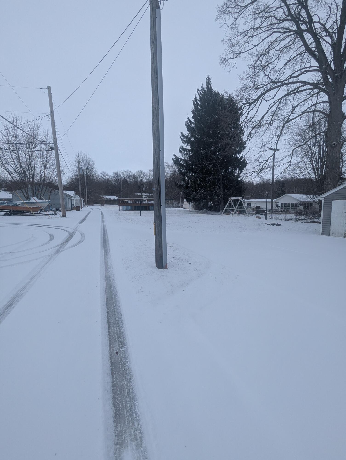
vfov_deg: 94.4
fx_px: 213
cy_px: 230
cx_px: 173
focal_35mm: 16
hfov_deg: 78.2
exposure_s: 1/1134
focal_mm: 2.35
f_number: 2.2
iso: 45
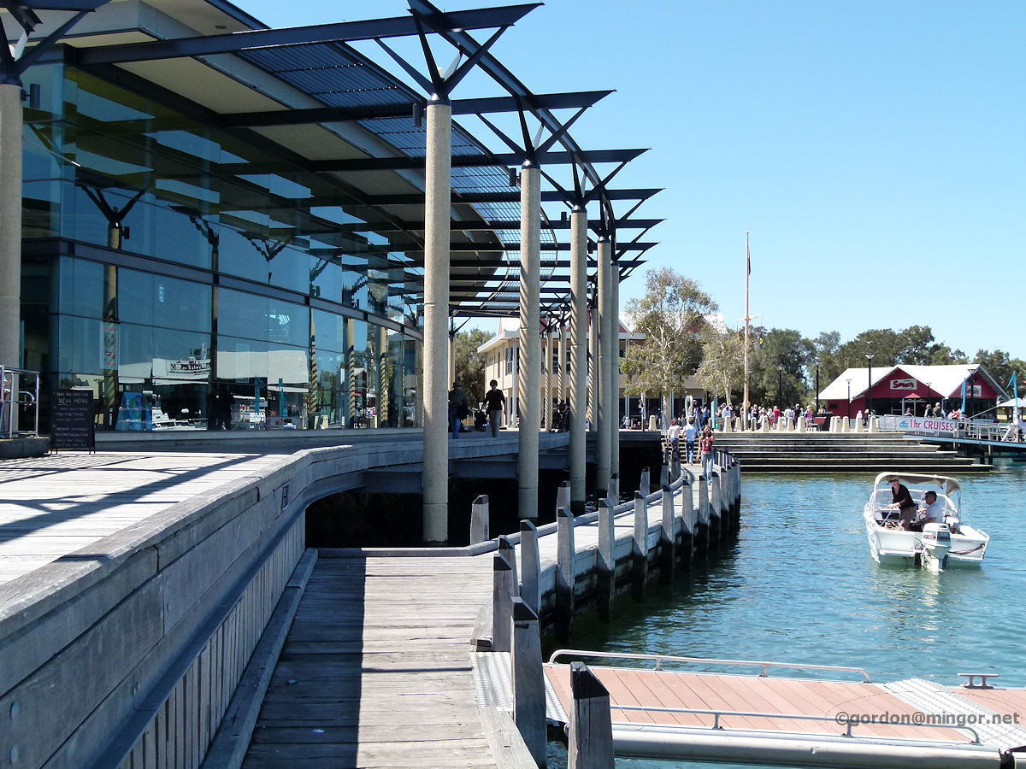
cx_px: 513
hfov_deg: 43.9
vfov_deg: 33.6
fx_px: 1274
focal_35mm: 43
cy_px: 384
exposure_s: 1/500
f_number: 4
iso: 160
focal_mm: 7.7
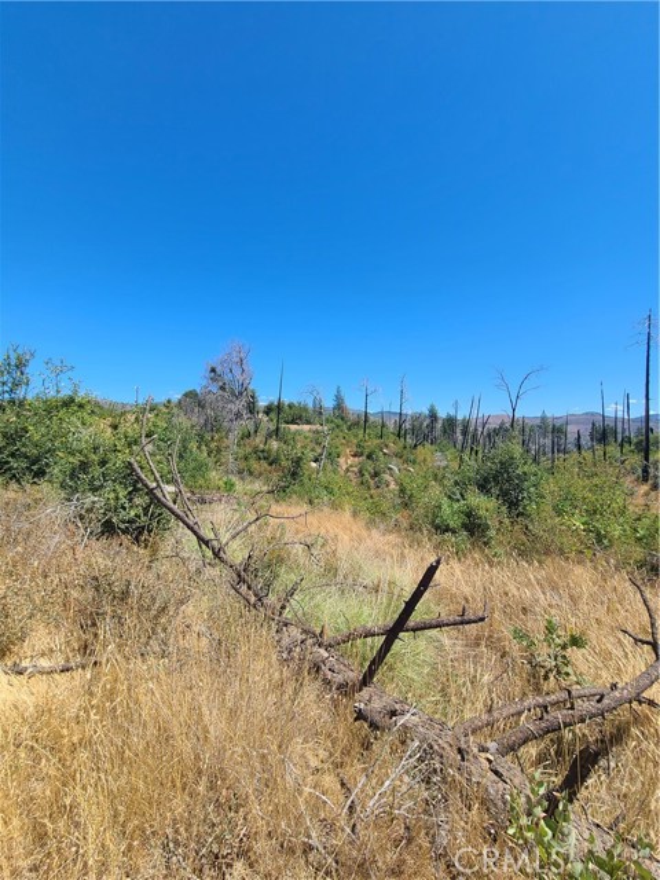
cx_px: 330
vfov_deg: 106.2
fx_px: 330
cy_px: 440
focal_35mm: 13
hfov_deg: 89.9
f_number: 2.2
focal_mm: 2.2
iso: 50
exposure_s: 1/1225
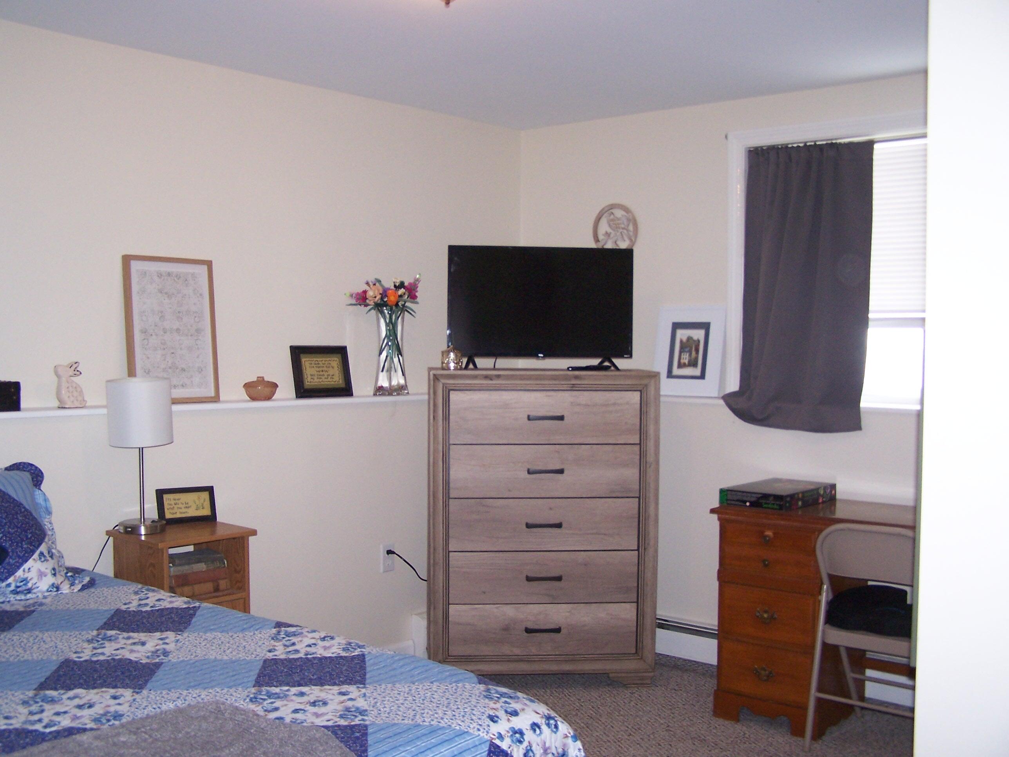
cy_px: 378
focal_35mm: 38
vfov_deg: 37.7
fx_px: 1108
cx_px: 504
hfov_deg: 49.0
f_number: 2.8
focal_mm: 6.3
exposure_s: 1/60
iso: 140
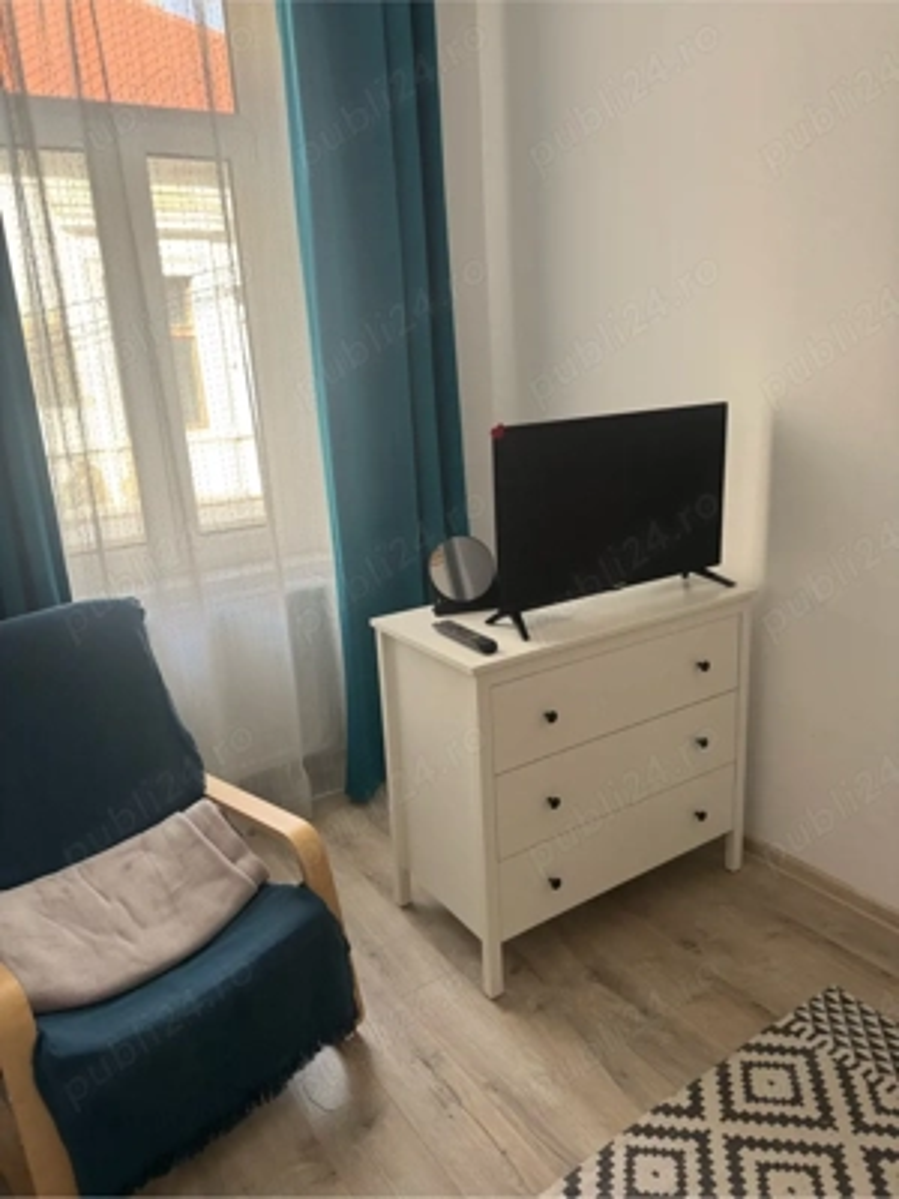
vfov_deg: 71.6
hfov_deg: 56.8
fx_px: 831
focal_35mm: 24
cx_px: 450
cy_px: 600
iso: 160
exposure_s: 1/121
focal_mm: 6.76
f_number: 1.78
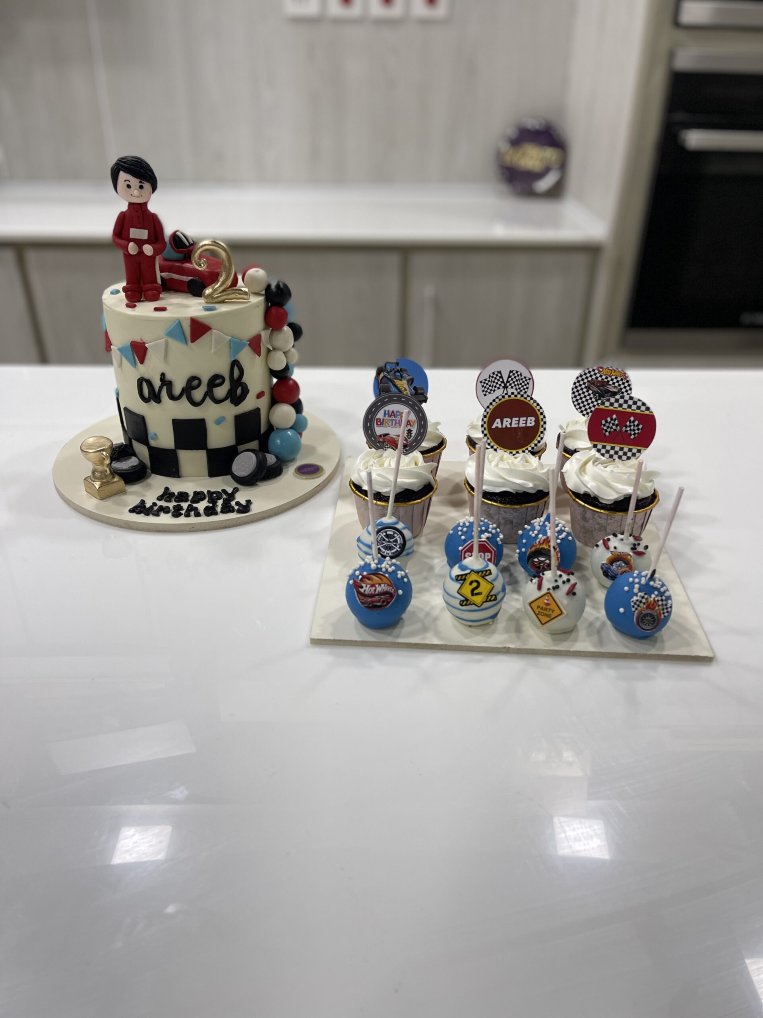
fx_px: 764
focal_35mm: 26
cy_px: 509
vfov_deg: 67.3
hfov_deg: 53.1
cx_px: 382
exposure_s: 1/100
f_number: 1.6
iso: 64
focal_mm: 5.1
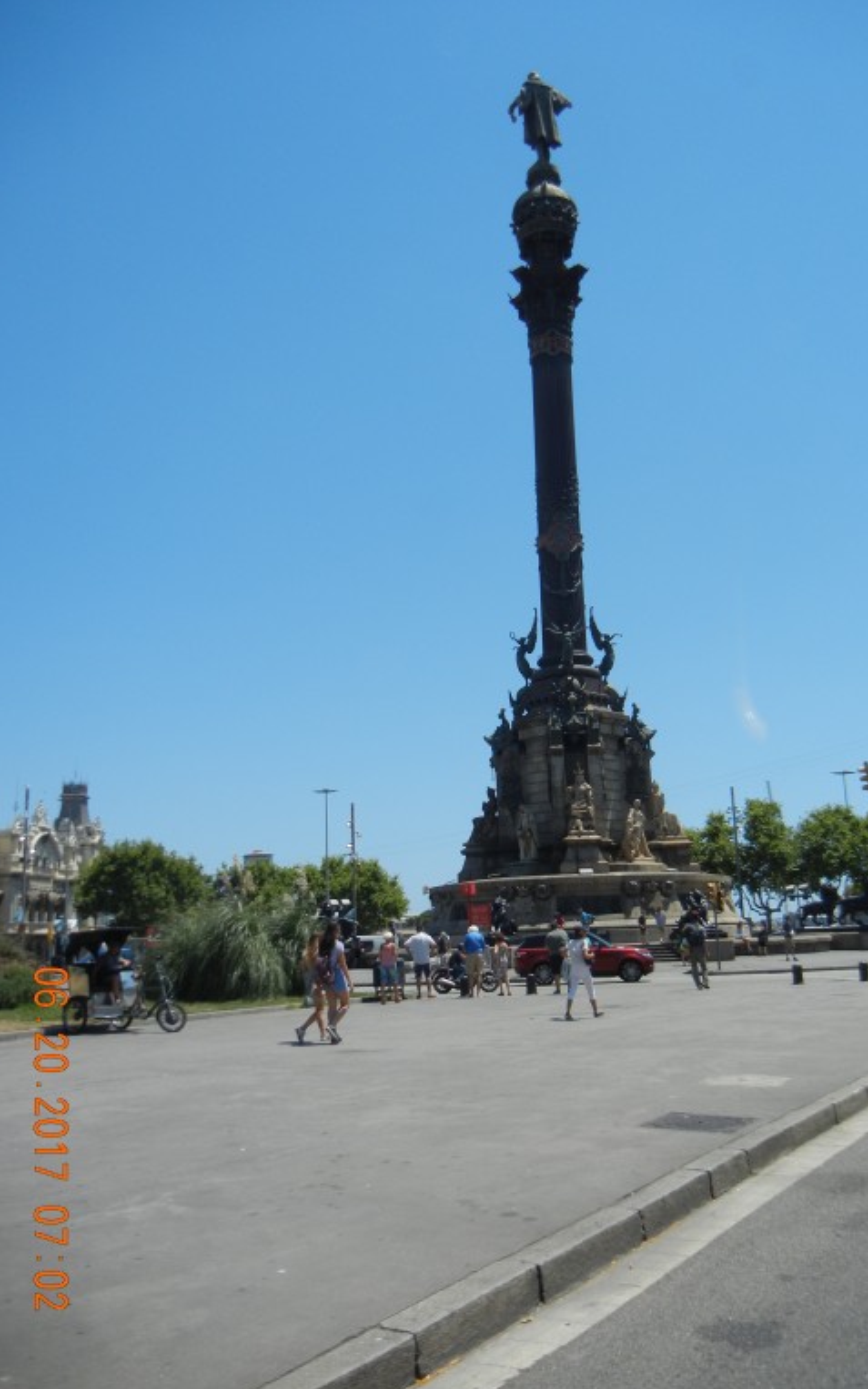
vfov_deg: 59.6
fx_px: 1211
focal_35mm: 32
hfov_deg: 39.4
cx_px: 466
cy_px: 697
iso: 160
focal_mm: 5.4
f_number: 7
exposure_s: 1/464
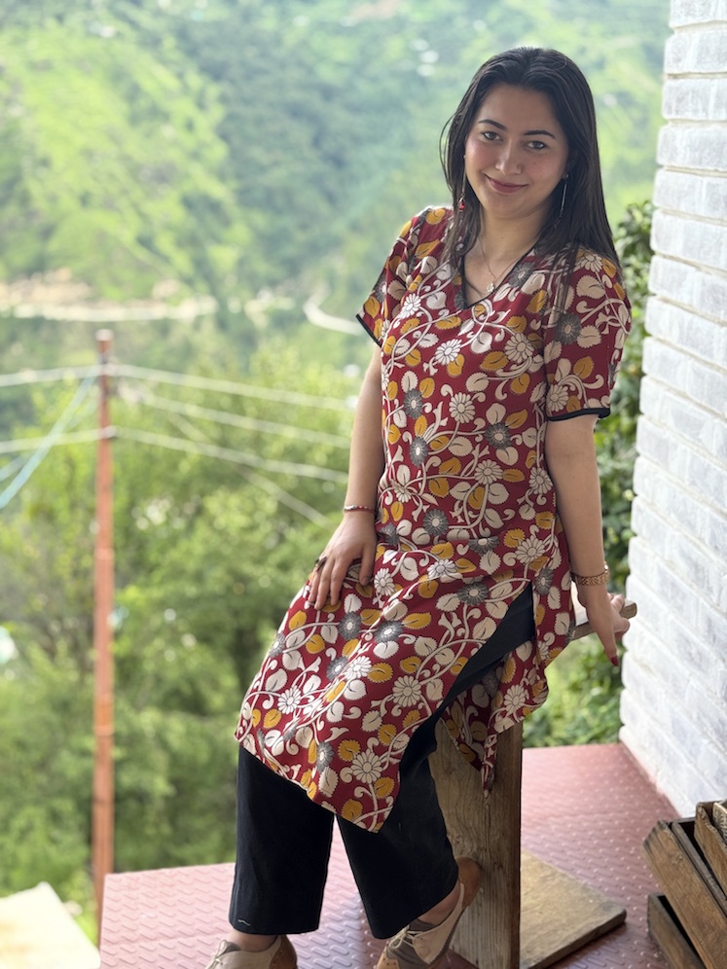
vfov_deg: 39.7
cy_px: 484
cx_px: 364
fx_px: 1344
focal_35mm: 48
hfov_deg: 30.3
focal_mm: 6.76
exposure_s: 1/522
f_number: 1.78
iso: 64
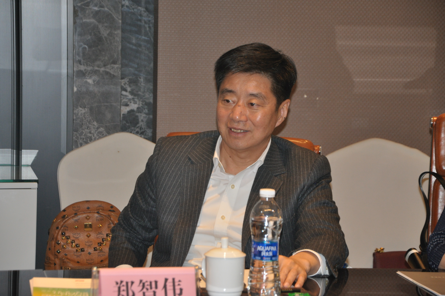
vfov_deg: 9.9
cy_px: 148
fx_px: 1704
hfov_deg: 14.9
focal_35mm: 138
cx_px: 222
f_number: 5.6
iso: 800
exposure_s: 1/60
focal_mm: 92
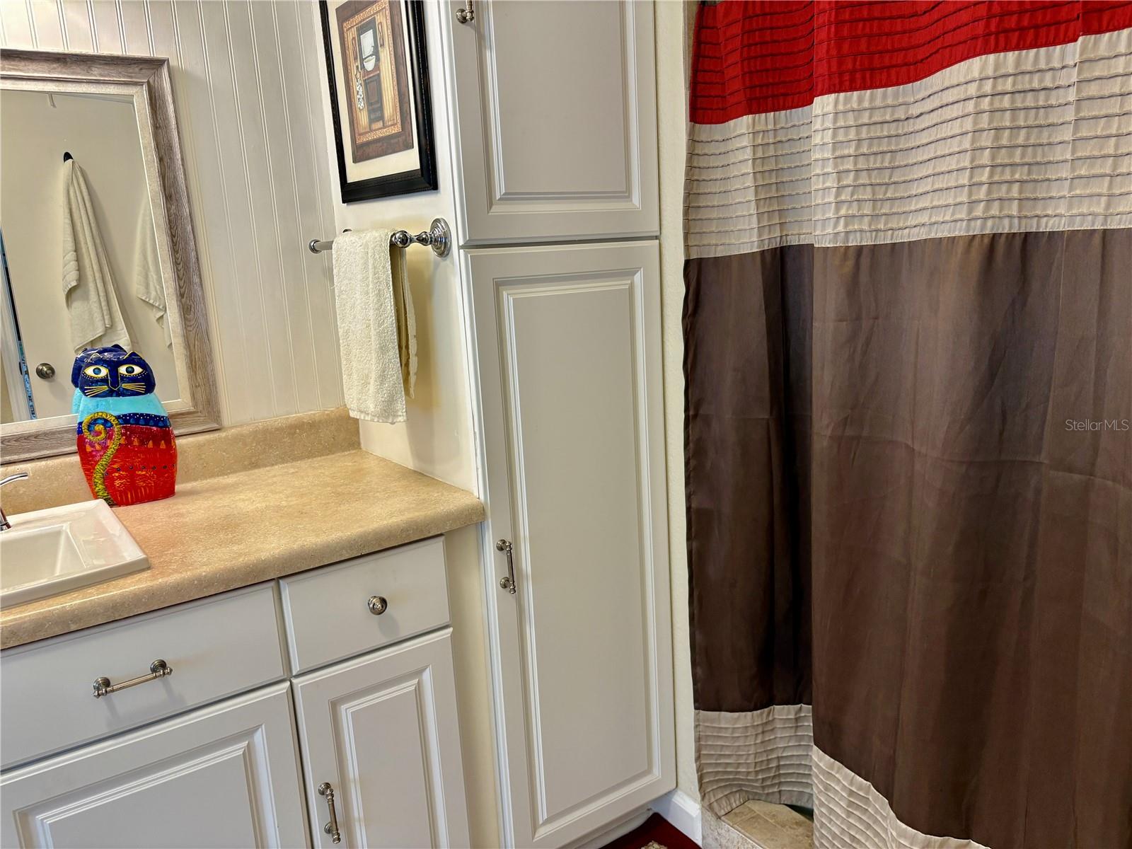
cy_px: 424
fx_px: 850
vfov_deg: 53.1
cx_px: 566
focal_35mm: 26
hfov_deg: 67.3
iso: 100
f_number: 1.6
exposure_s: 1/60
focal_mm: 5.96
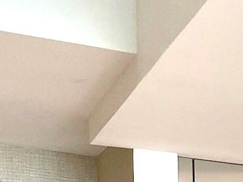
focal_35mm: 146
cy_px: 504
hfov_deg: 11.3
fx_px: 1025
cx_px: 586
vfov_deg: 8.8
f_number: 1.8
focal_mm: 4.25
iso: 64
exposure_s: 1/120
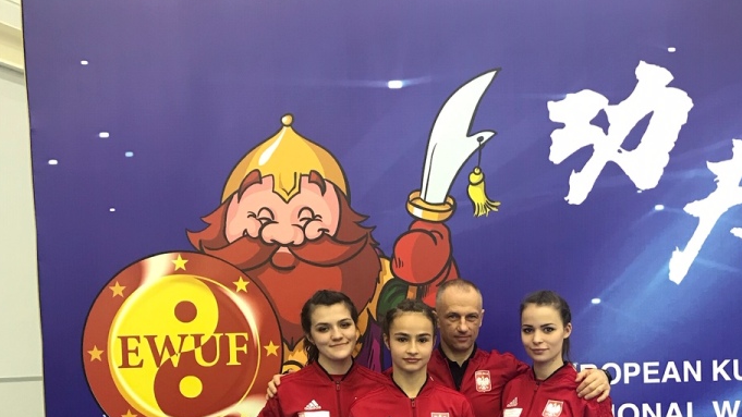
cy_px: 384
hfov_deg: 47.0
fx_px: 846
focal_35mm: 43
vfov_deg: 26.7
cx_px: 455
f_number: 1.8
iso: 32
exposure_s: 1/25
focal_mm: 3.99
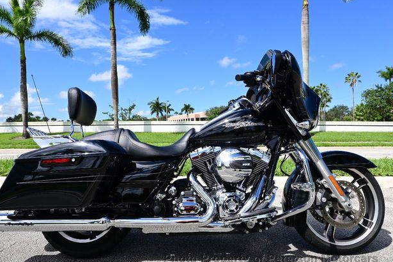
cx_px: 195
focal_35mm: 25
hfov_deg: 71.5
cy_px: 135
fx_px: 273
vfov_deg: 51.3
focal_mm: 16
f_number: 8
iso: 100
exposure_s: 1/250
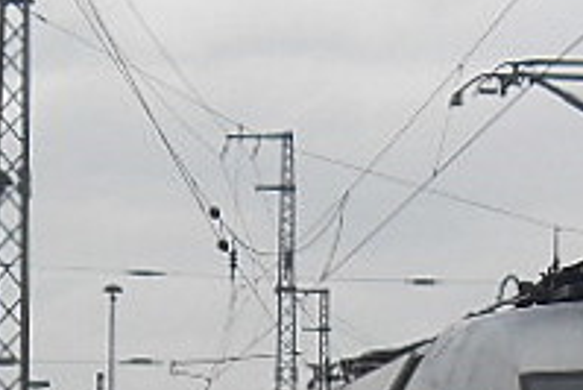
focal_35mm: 182
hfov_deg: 11.2
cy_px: 528
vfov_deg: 7.5
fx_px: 2949
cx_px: 589
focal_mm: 6.3
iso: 80
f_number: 7
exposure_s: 1/125
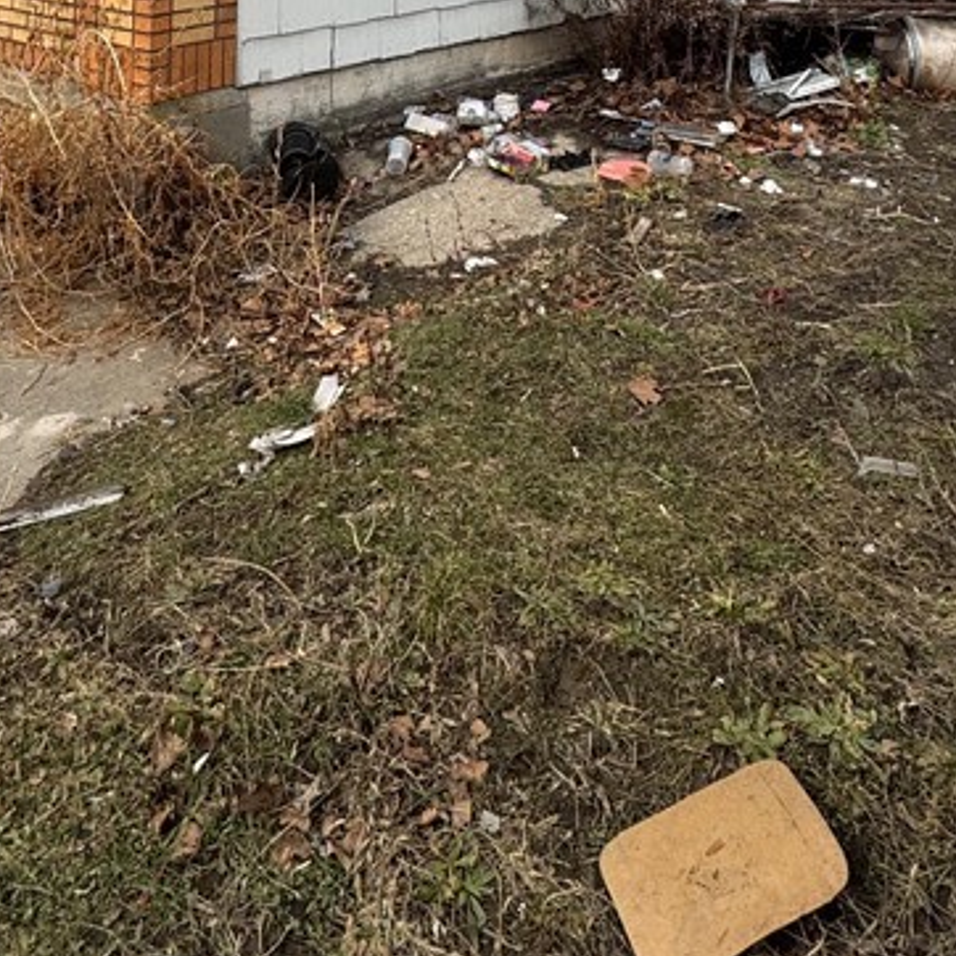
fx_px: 1094
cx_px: 388
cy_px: -261
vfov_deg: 34.6
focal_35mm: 35
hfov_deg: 47.0
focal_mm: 2.22
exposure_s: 1/1506
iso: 50
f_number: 2.2
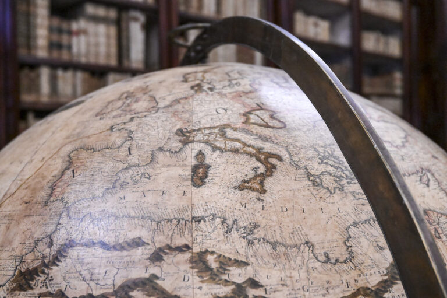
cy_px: 149
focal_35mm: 35
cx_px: 224
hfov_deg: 54.5
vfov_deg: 37.8
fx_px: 434
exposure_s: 1/160
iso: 8000
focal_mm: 35
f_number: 5
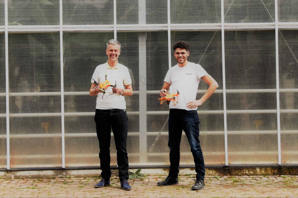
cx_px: 149
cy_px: 99
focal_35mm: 48
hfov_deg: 41.1
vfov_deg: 28.1
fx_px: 397
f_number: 5.6
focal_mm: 32
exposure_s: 1/1250
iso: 500
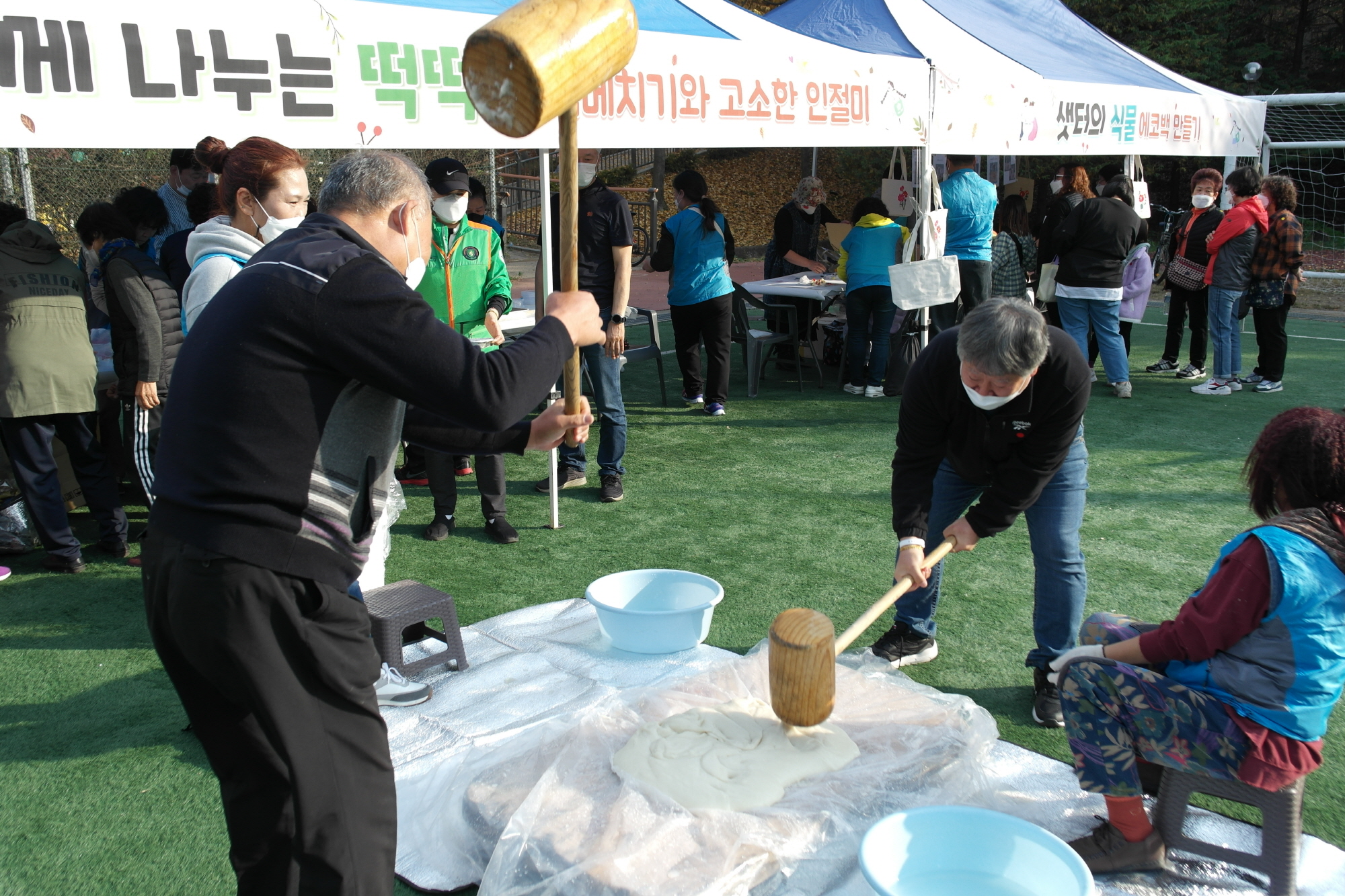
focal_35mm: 30
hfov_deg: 61.9
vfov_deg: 43.6
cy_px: 448
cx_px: 672
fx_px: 1121
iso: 100
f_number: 5.6
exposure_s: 1/200
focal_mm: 20
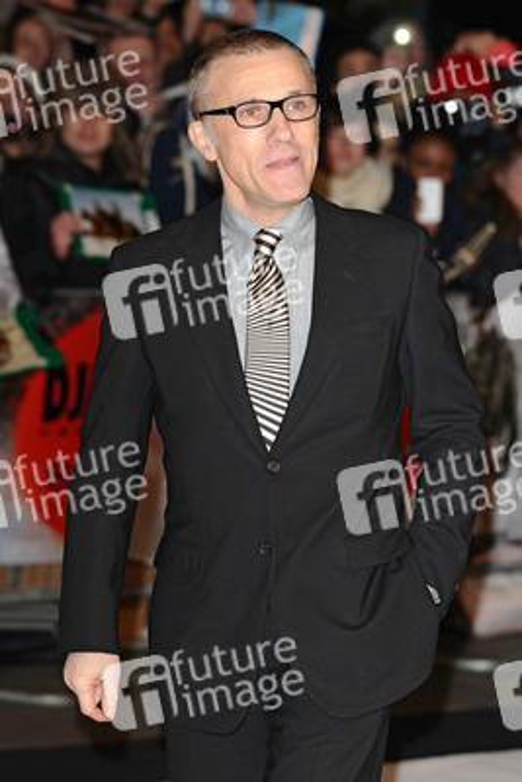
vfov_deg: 13.7
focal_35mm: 150
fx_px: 3259
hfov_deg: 9.2
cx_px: 261
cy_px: 391
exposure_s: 1/200
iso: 320
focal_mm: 100
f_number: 4
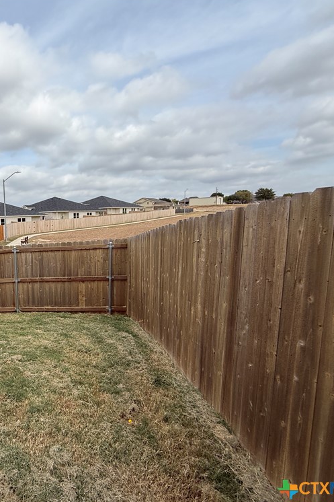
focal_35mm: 20
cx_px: 32
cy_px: 254
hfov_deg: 53.8
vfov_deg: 84.0
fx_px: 278
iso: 50
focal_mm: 2.22
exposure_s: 1/1613
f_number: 2.2
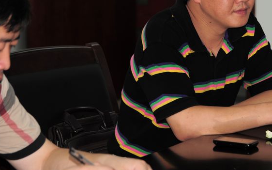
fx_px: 1505
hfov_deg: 10.3
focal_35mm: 203
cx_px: 135
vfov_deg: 6.5
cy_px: 36
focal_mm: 112
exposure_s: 1/80
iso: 200
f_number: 5.3
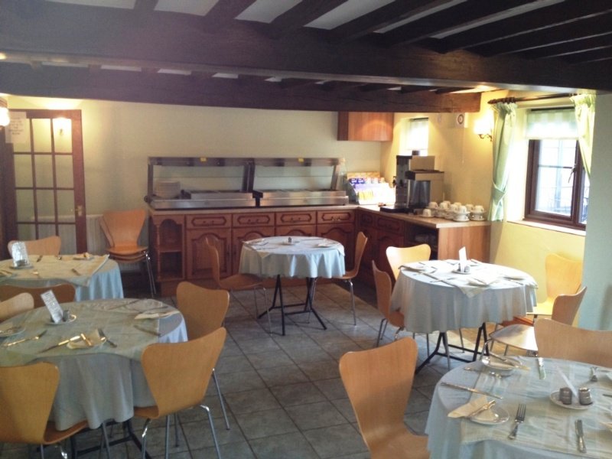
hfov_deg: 52.6
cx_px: 306
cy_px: 230
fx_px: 619
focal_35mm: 35
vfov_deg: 40.7
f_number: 2.4
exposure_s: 1/20
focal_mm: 4.28
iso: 125
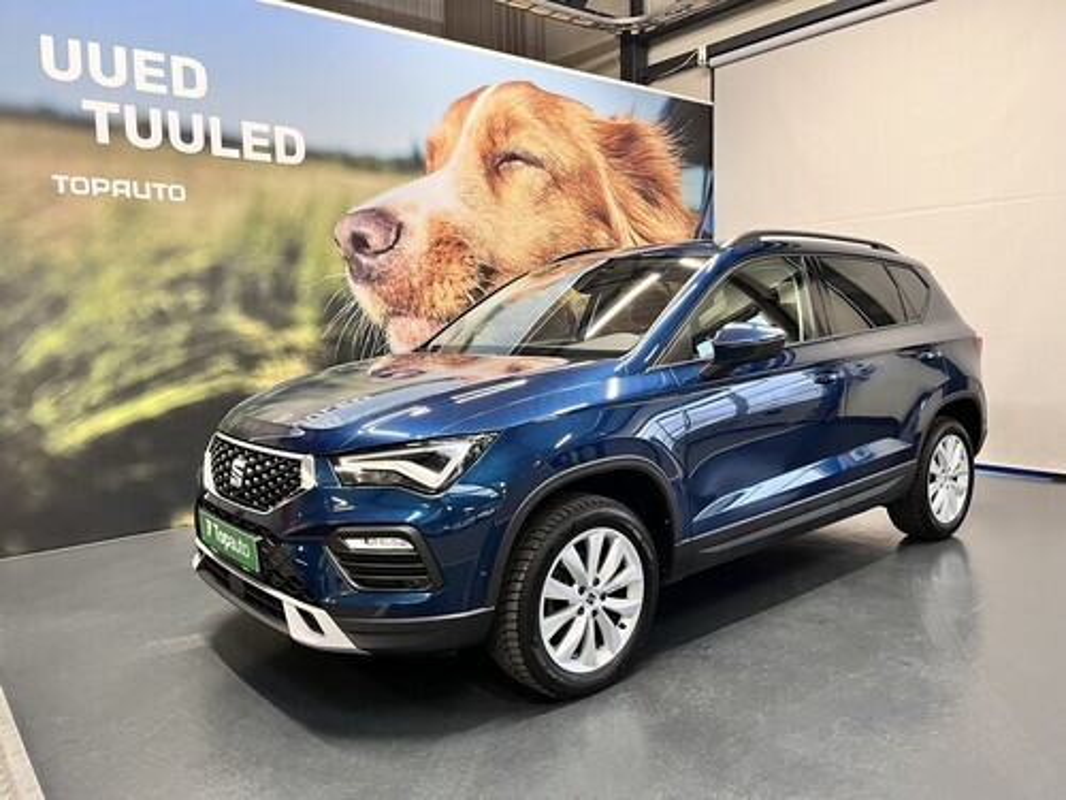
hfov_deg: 67.3
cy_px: 400
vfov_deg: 53.1
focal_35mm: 26
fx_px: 801
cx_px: 533
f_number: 1.6
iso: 125
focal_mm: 5.1
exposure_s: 1/71
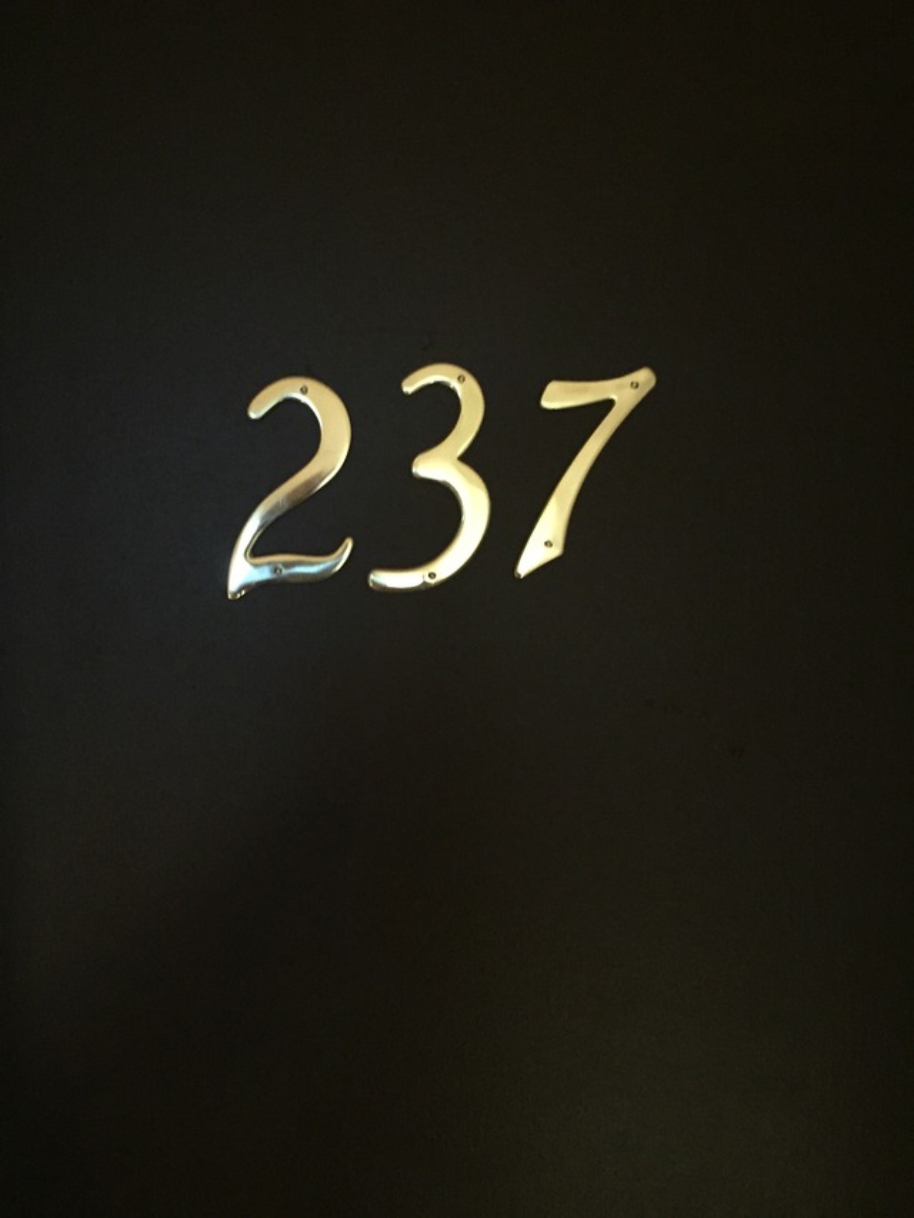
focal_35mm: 29
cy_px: 609
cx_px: 457
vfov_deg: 61.7
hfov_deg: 48.2
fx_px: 1021
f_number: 2.2
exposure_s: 1/15
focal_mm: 4.15
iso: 800
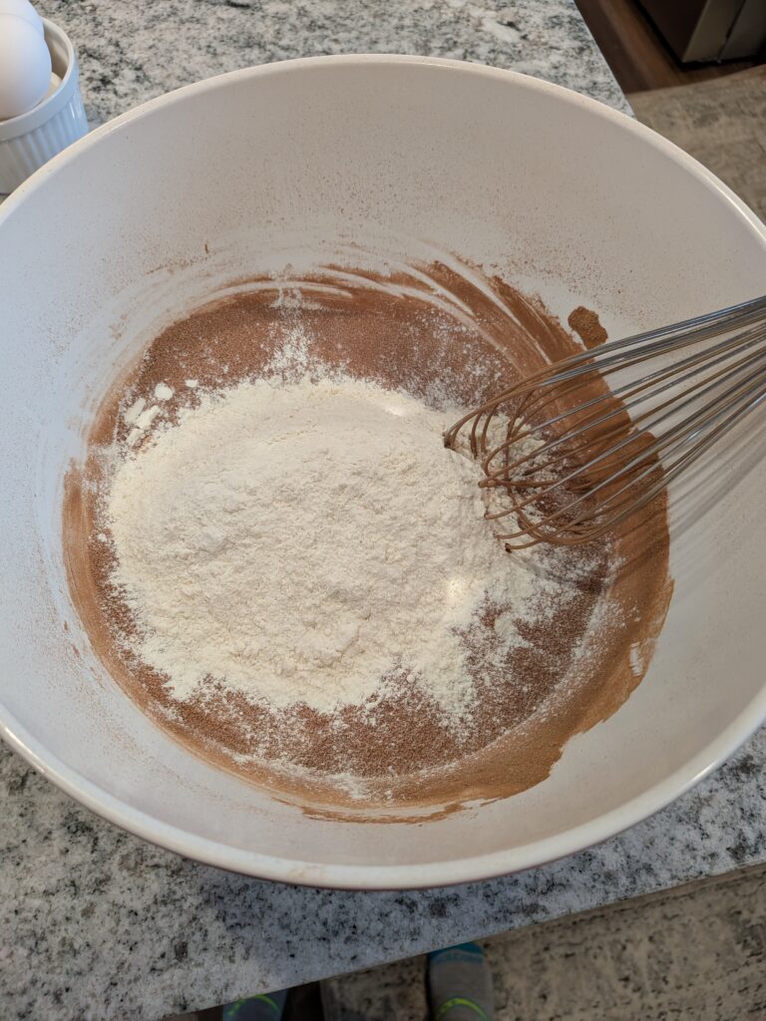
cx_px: 383
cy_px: 510
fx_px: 708
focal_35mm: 24
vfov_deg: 71.6
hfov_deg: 56.8
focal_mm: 4.53
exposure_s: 1/120
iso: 139
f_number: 1.7
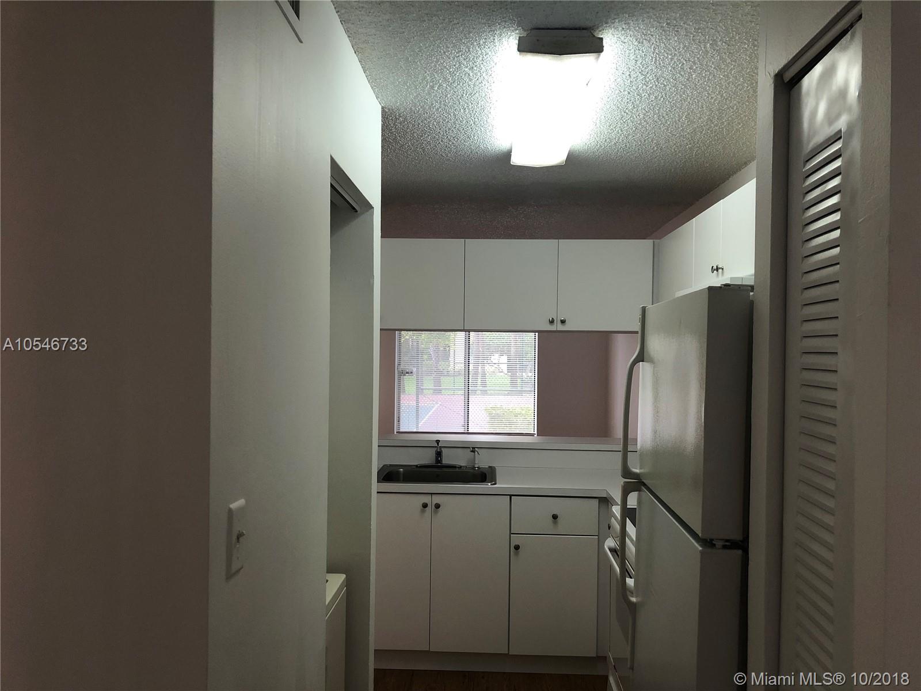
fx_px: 745
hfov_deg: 63.4
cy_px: 346
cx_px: 460
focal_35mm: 28
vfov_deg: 49.7
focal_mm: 4
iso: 40
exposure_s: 1/30
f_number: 1.8
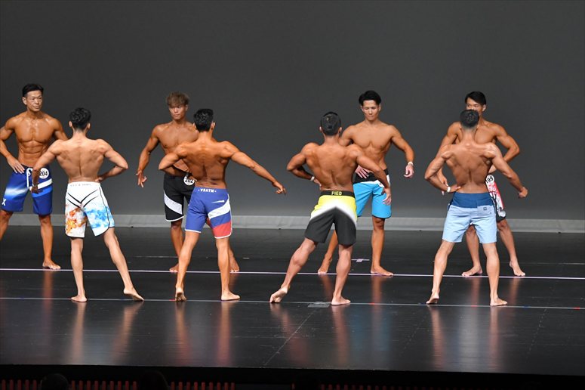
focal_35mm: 187
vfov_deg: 7.3
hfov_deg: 11.0
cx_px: 292
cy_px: 195
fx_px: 3037
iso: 4000
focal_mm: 125
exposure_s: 1/400
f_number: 5.6
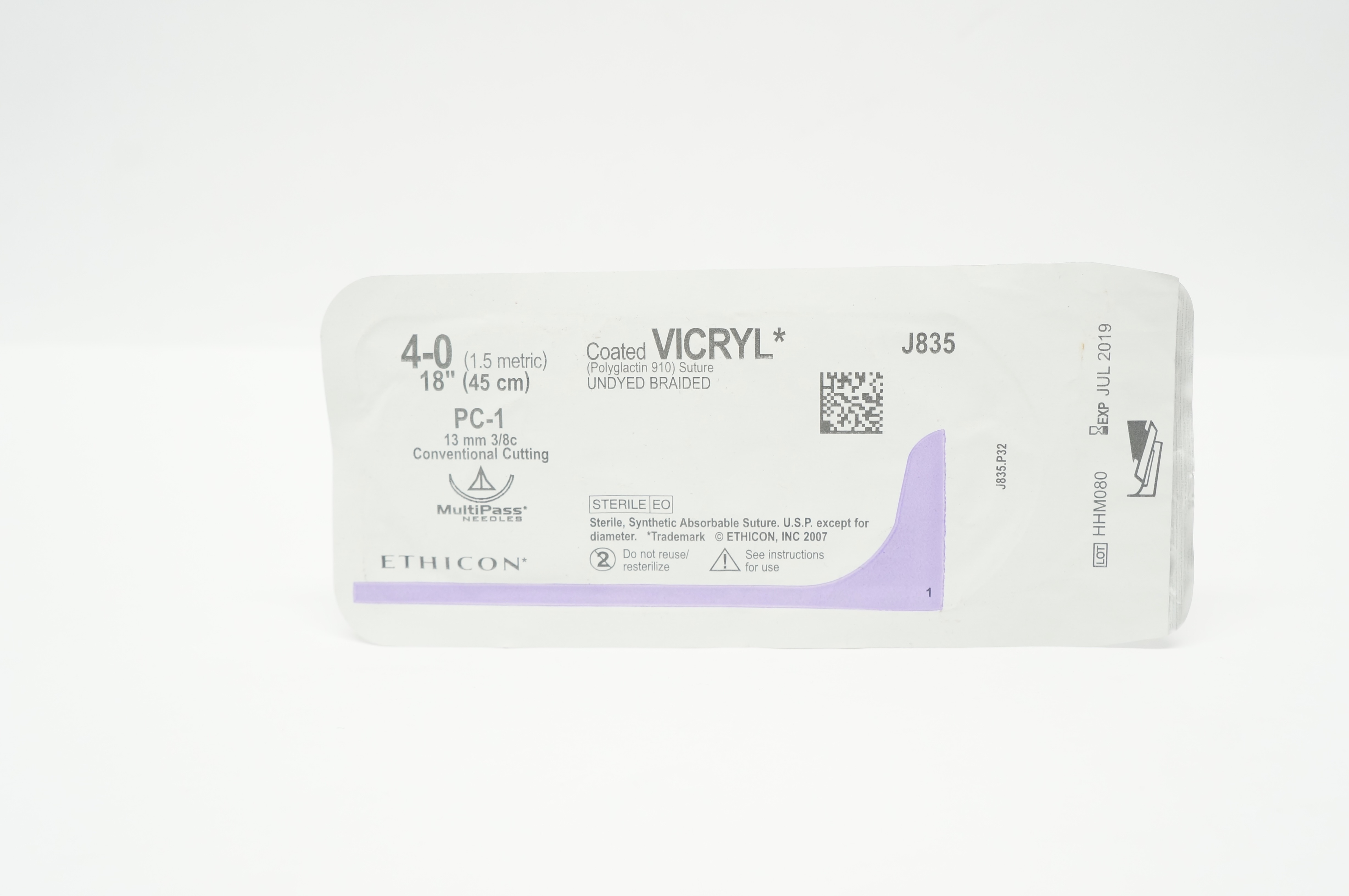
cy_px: 448
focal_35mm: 42
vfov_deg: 31.8
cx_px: 674
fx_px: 1572
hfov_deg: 46.4
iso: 800
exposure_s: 1/80
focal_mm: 28
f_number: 6.3
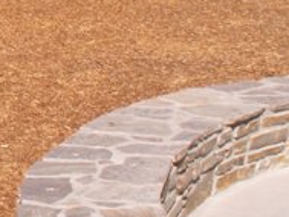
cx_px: -209
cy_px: -188
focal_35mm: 148
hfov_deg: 12.3
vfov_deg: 9.5
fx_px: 1236
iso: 50
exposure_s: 1/400
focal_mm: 5.86
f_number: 5.6
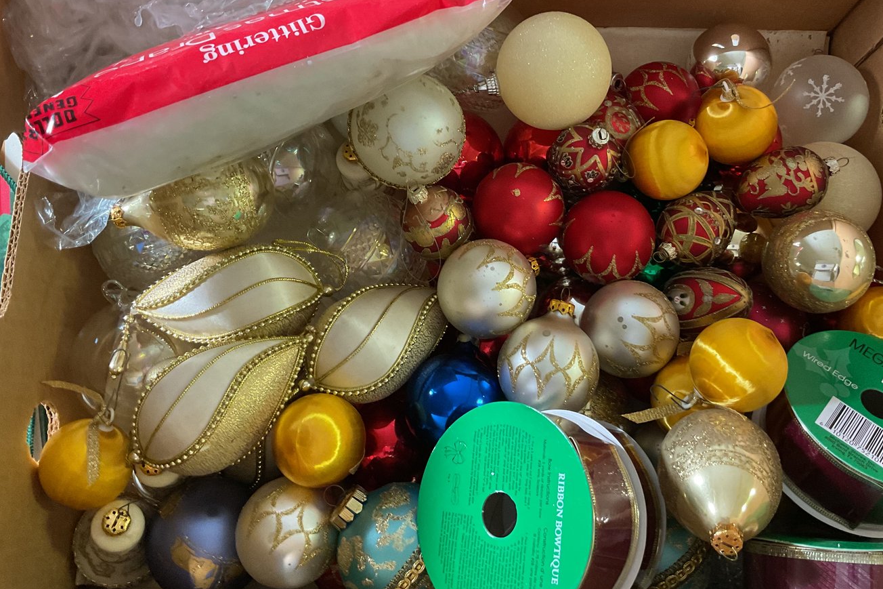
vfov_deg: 37.7
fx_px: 858
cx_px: 491
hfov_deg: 54.3
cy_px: 231
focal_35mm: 35
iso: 250
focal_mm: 3
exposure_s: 1/60
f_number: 1.8
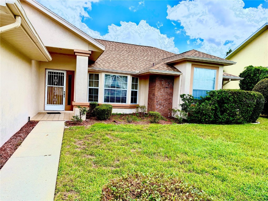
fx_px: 186
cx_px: 134
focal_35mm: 24
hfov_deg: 71.6
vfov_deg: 56.8
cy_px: 100
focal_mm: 6.76
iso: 100
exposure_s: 1/3953
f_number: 1.78
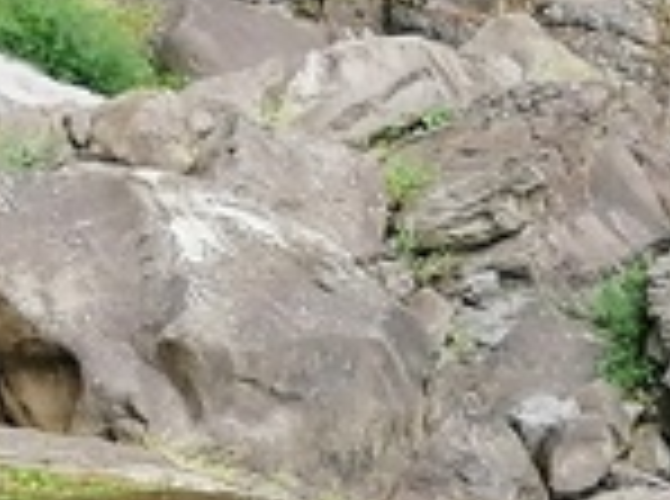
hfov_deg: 9.4
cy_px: 608
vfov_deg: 7.0
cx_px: 719
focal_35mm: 210
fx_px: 4055
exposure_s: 1/235
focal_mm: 3.81
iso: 50
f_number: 2.2
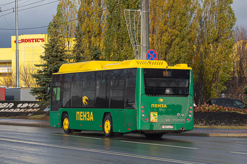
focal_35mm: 93
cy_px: 82
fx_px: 637
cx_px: 124
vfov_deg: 14.7
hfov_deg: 21.9
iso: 100
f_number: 5.6
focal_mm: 62
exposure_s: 1/640
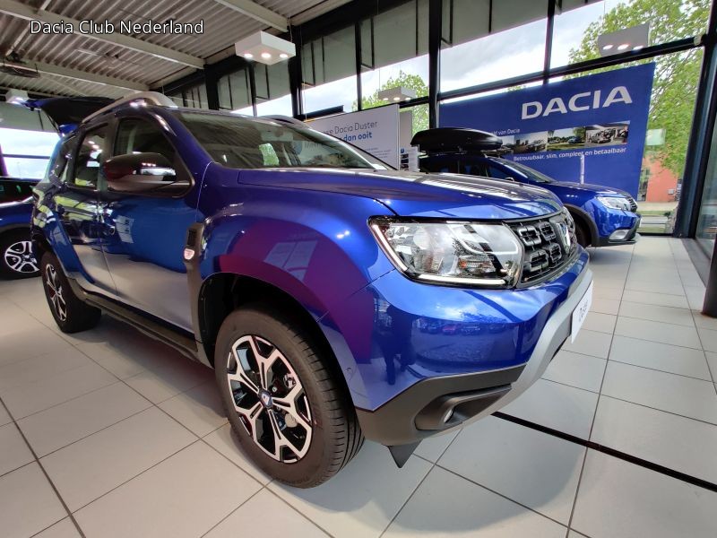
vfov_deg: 89.9
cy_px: 269
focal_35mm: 13
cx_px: 358
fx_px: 269
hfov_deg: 106.2
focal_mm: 2.25
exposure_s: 1/50
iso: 250
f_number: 2.2
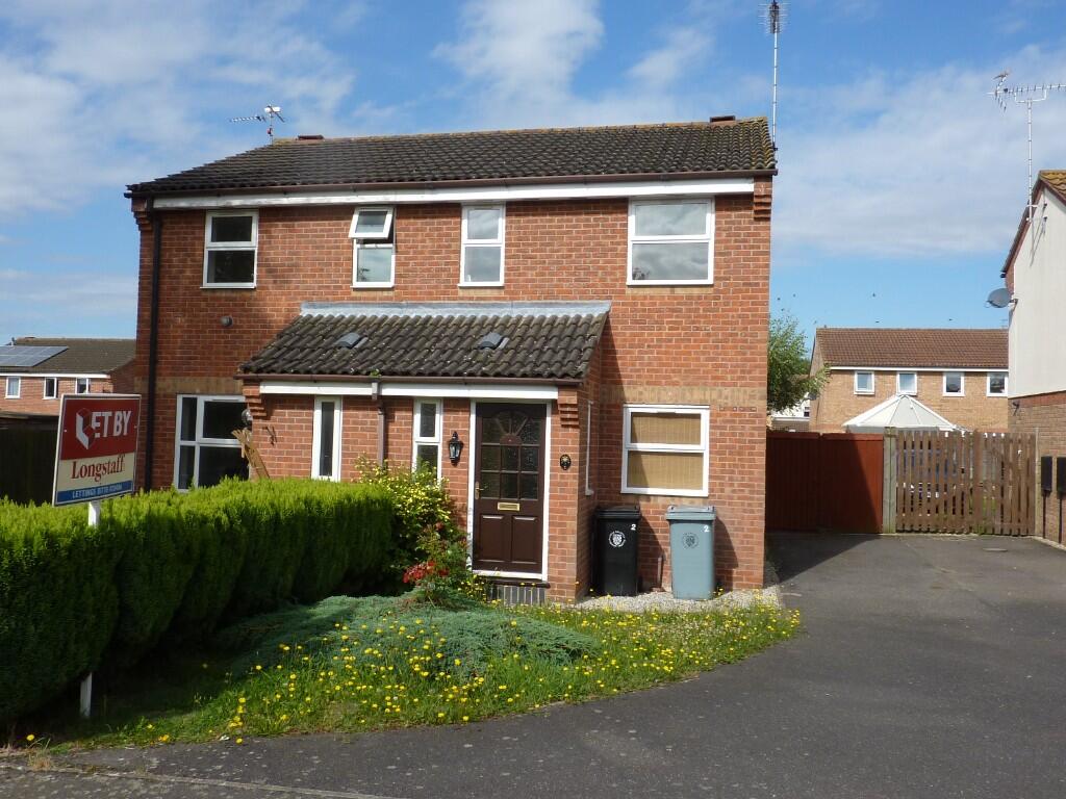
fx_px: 893
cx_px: 533
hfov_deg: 61.7
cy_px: 400
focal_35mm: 29
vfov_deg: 48.2
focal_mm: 4.1
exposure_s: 1/500
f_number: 4.5
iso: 80
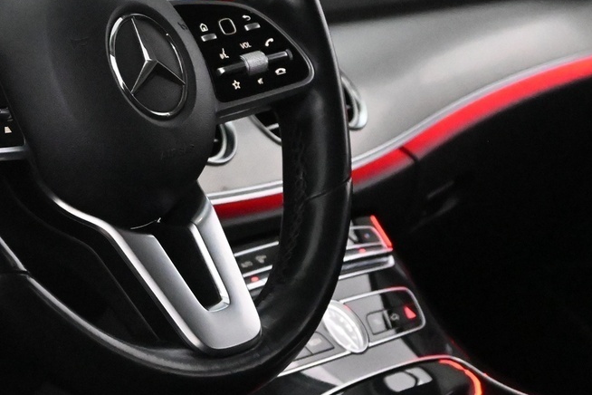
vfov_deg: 8.8
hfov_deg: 13.2
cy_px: 61
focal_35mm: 156
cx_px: 226
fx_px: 2565
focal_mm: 42
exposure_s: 1/60
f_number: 5.6
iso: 10000
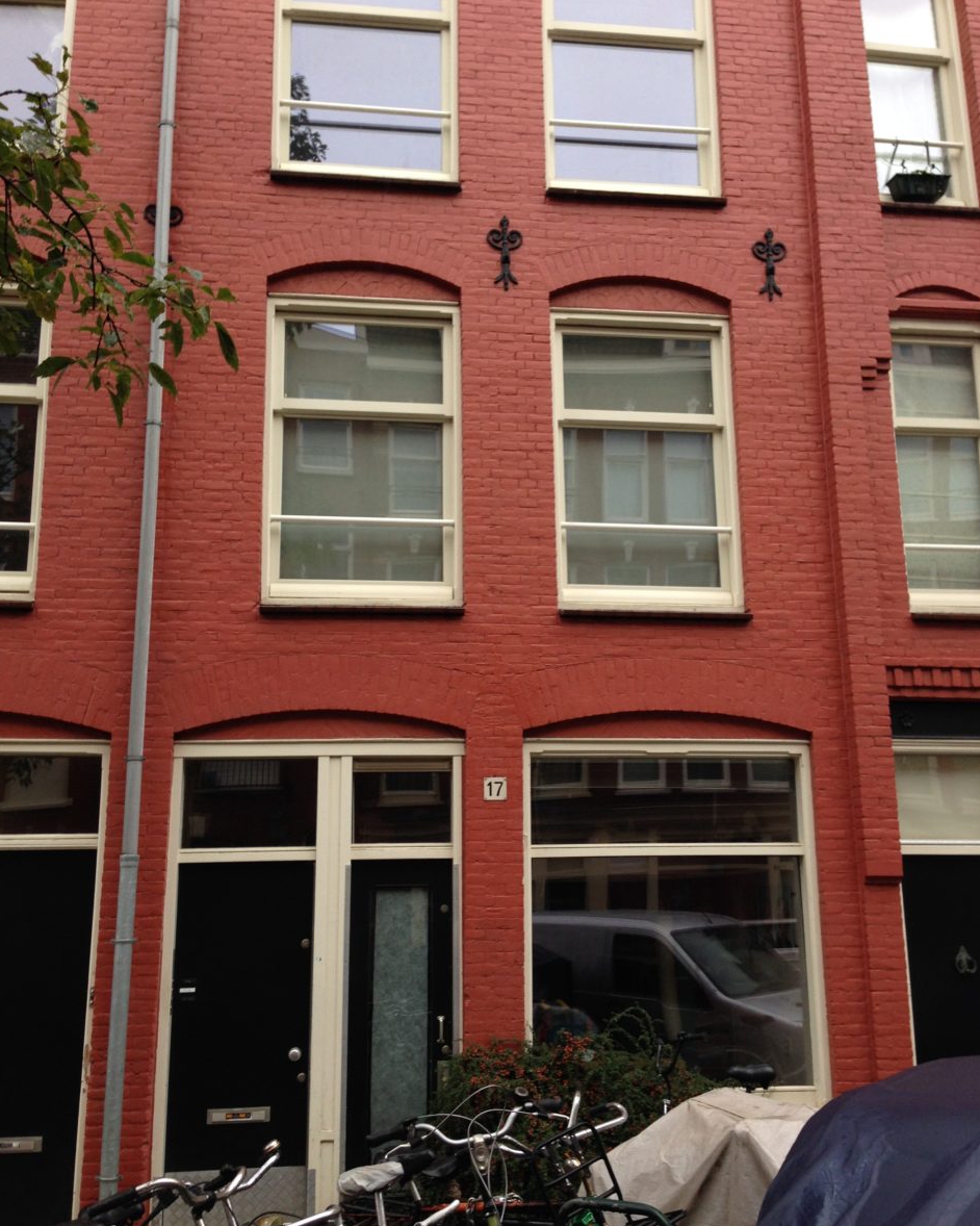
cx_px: 496
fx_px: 1269
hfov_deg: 42.2
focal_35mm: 35
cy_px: 631
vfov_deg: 51.5
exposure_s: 1/60
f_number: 2.4
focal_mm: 4.12
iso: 64
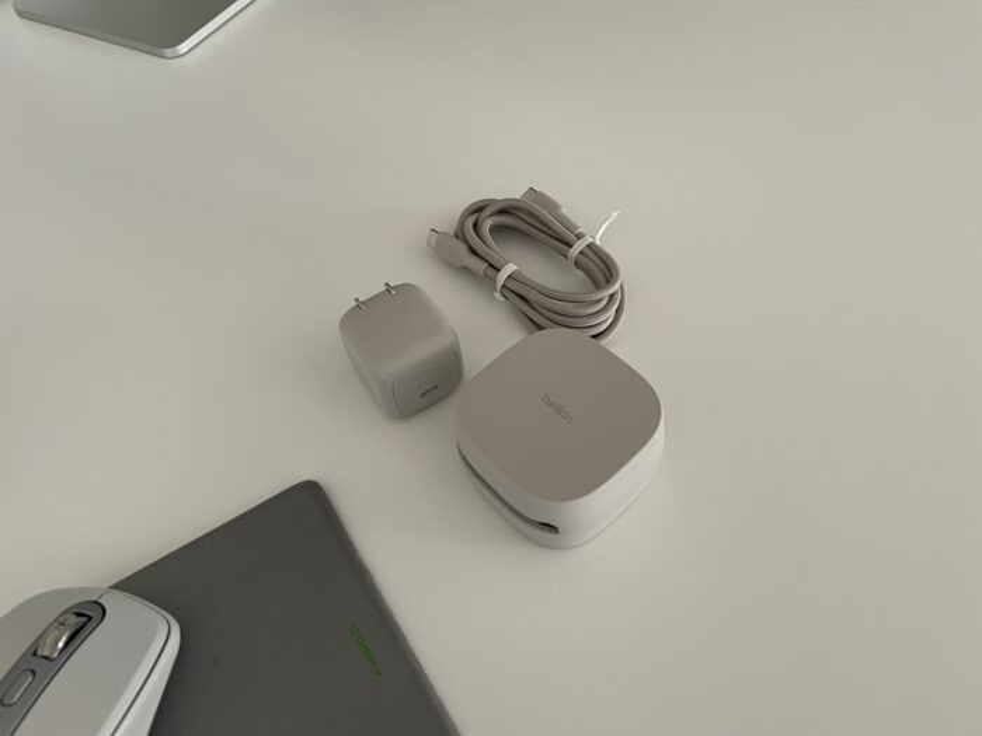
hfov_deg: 67.3
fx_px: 738
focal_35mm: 26
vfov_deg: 53.1
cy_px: 368
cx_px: 491
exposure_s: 1/60
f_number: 1.6
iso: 250
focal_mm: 4.2
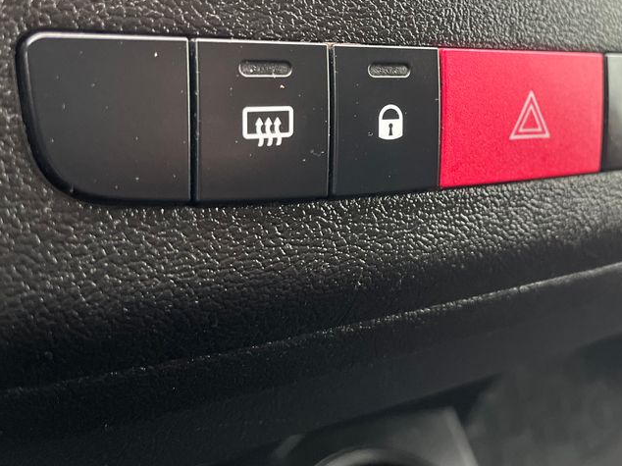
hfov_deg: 43.0
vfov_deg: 33.5
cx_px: 486
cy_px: 105
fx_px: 754
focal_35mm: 42
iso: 400
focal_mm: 5.1
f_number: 1.6
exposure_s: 1/60
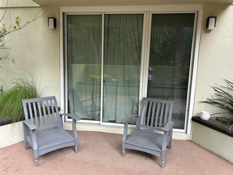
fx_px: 175
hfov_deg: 67.3
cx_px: 116
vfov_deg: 53.1
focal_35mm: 26
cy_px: 88
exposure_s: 1/121
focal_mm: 5.7
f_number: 1.5
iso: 50
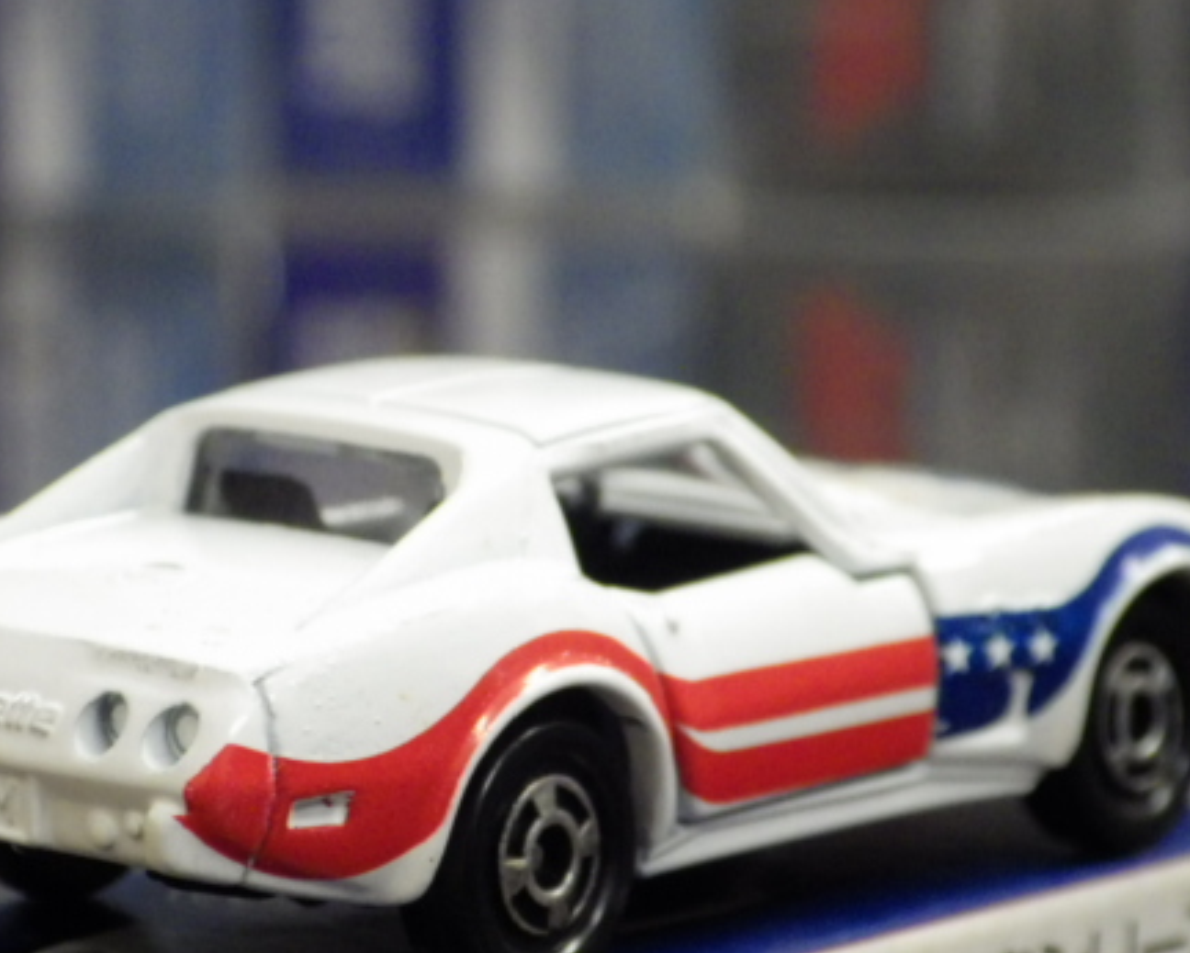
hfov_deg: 11.2
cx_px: 515
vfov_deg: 9.0
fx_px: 6060
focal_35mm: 172
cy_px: 628
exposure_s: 1/30
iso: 800
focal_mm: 21.3
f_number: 4.8
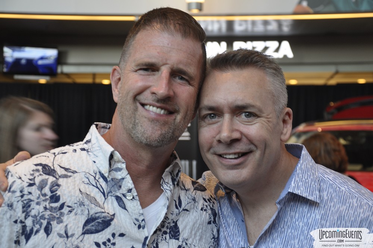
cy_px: 124
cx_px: 186
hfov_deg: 27.0
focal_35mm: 75
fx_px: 776
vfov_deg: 18.1
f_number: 5
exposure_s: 1/25
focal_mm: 50
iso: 400
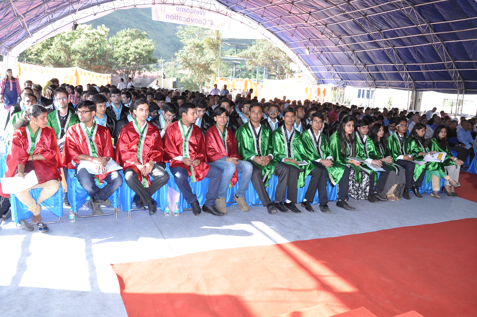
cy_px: 158
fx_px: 357
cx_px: 238
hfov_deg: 67.4
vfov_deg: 47.8
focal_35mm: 27
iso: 500
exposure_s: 1/125
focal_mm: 18
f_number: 6.3
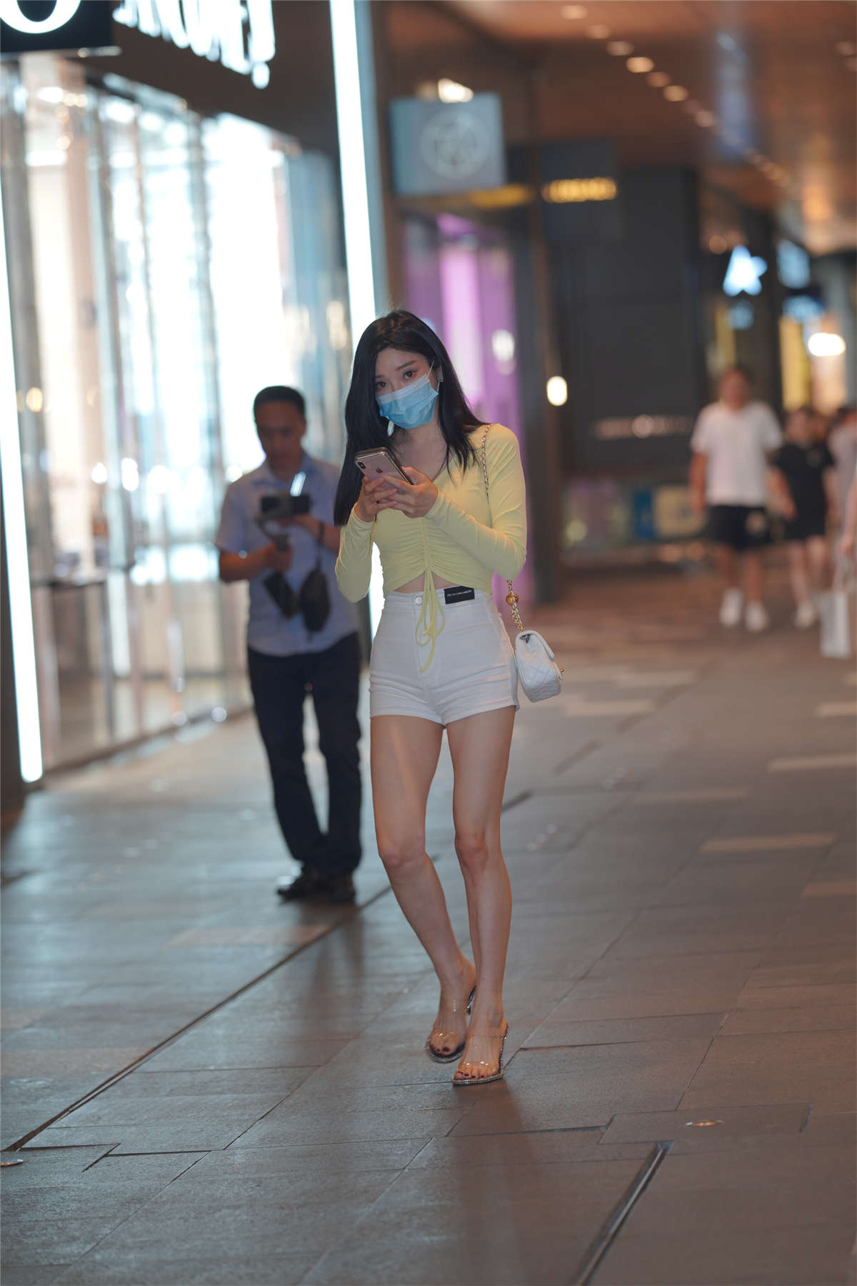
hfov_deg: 10.2
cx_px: 428
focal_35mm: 135
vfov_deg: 15.2
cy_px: 643
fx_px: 4820
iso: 640
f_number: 2.5
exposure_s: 1/200
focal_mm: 135
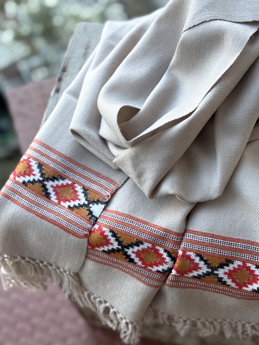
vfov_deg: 39.7
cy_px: 172
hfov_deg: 30.3
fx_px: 479
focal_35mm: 48
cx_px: 130
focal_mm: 6.76
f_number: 1.78
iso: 50
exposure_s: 1/207
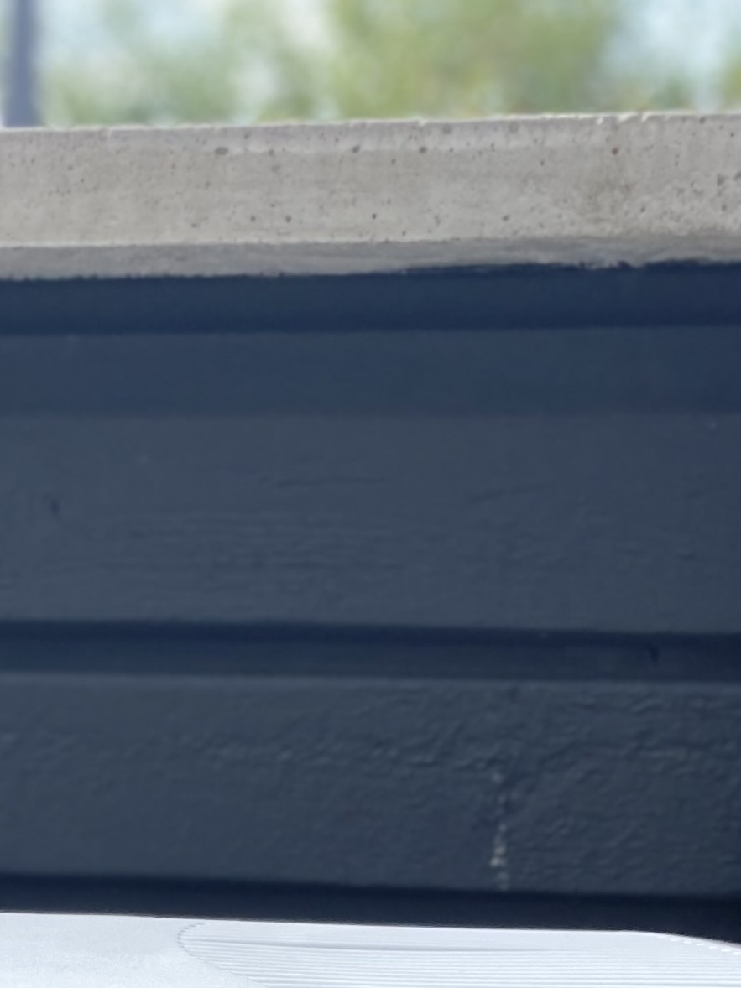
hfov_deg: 16.0
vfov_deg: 18.6
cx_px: -123
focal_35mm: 89
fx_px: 2541
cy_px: 1618
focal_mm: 4.25
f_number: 1.8
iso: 32
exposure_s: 1/673
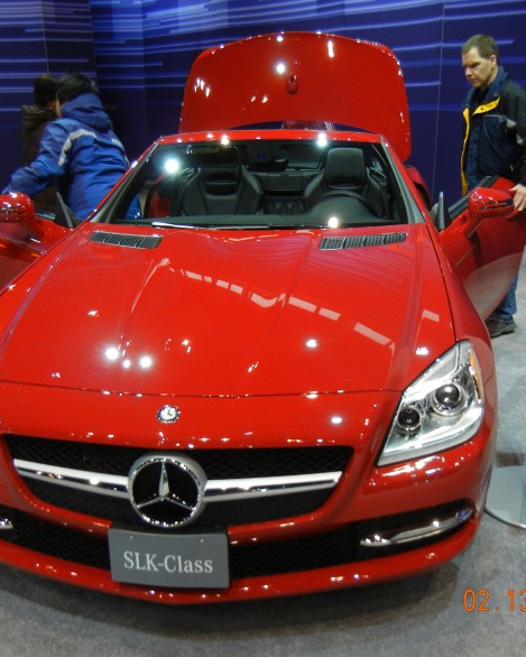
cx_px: 290
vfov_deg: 45.8
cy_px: 334
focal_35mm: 40
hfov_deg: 37.3
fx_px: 778
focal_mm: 5.4
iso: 261
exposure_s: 1/60
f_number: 3.5
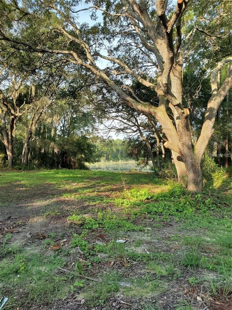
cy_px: 155
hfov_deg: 53.1
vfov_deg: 67.3
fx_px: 232
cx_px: 116
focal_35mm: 26
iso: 50
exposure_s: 1/350
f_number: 2.4
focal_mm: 4.3
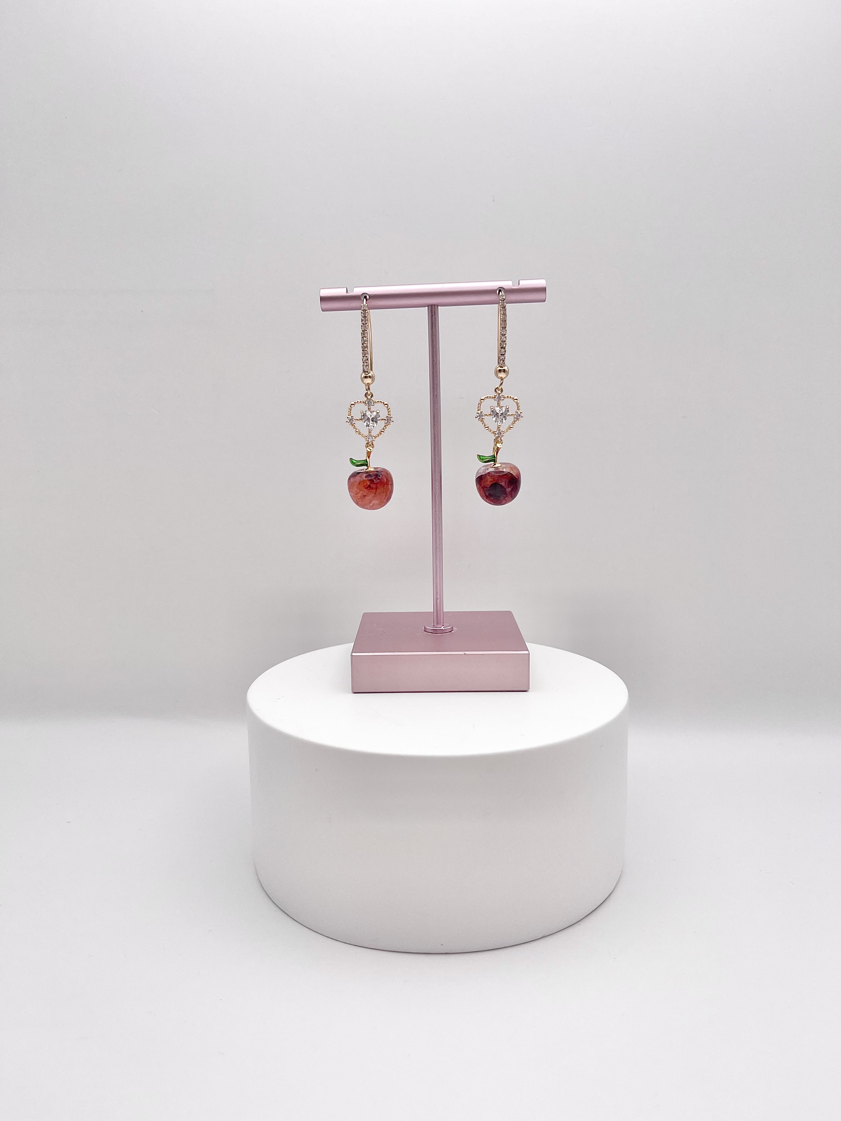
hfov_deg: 53.1
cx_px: 420
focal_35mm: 26
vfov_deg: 67.3
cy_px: 560
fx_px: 842
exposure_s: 1/416
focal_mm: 5.1
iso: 50
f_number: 1.6
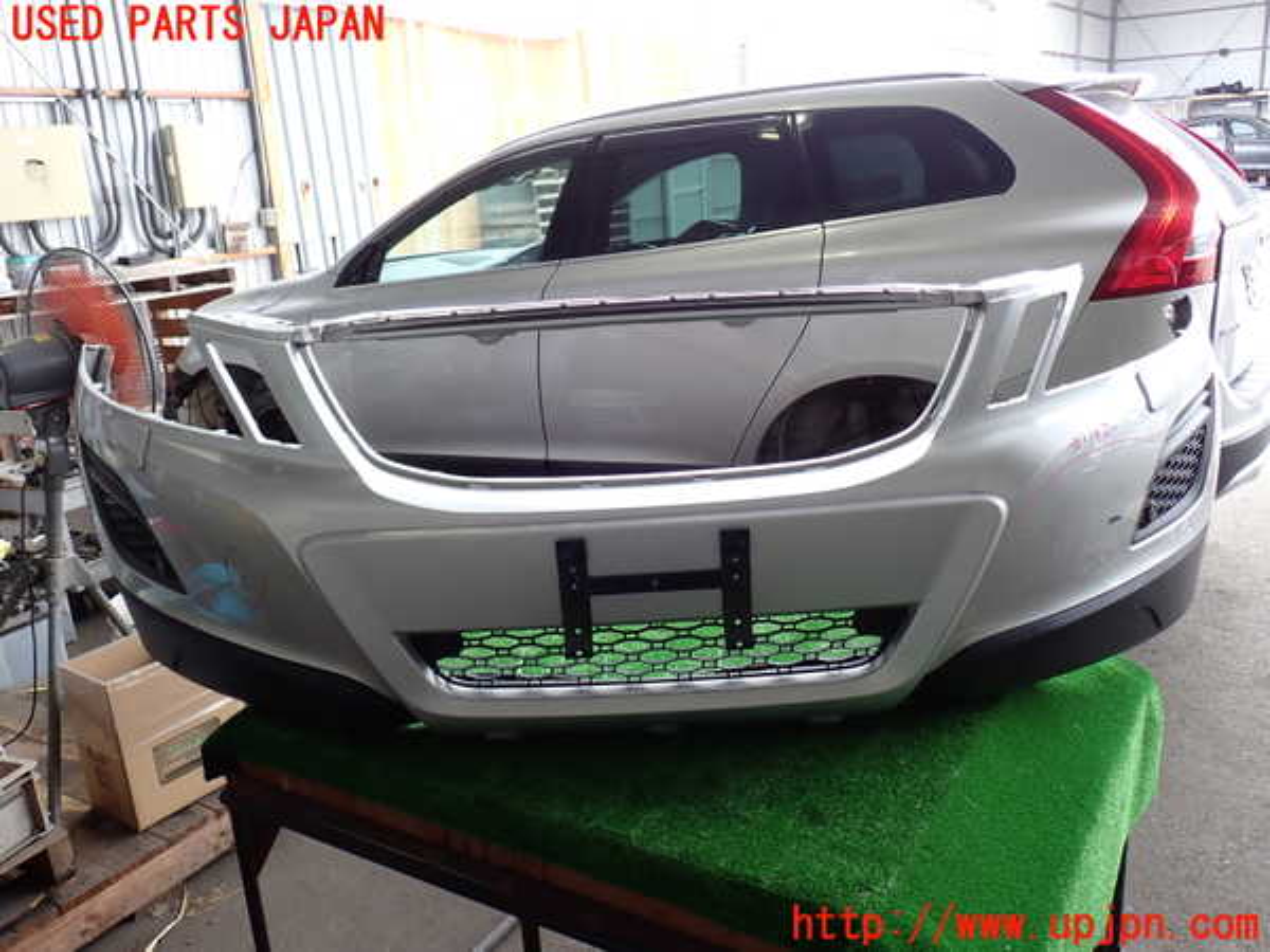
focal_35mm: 30
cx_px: 635
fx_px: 1101
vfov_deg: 46.8
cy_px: 476
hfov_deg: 60.0
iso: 100
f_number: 3.2
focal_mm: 5.4
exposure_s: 1/80
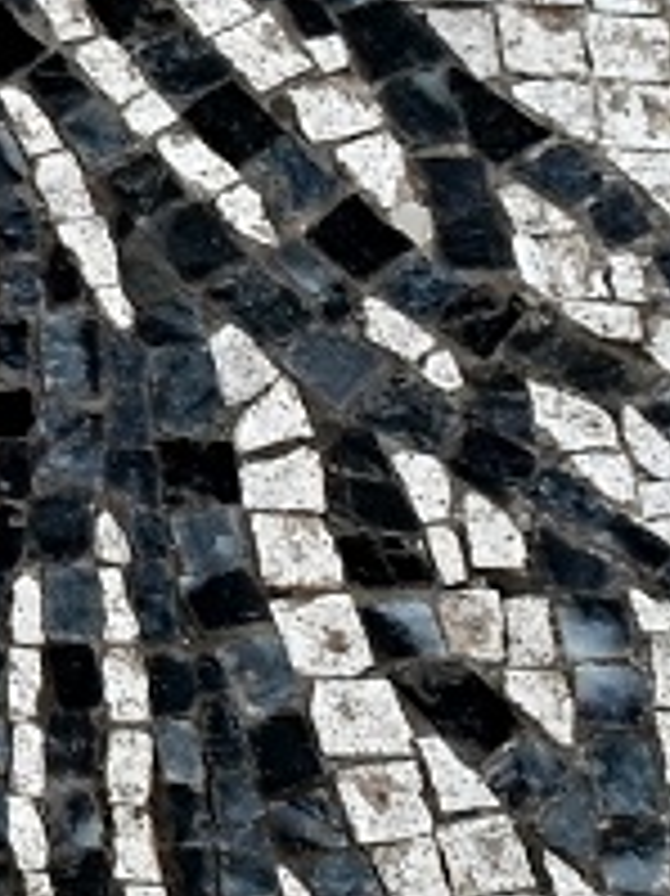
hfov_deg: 6.0
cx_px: -1407
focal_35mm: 226
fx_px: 5839
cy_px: 441
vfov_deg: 8.8
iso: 560
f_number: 4
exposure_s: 1/125
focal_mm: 24
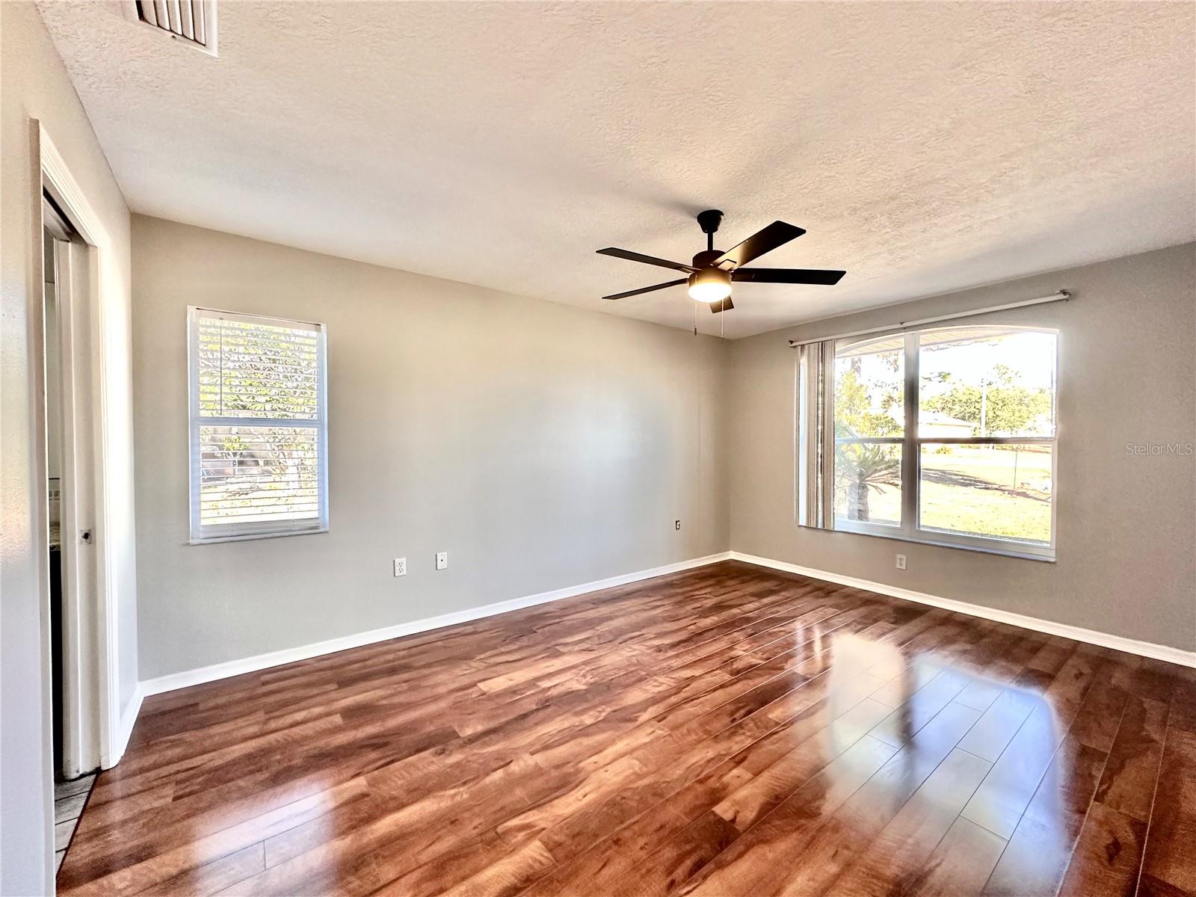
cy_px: 448
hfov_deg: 102.1
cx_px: 598
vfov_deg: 85.7
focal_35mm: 14
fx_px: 484
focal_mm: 2.22
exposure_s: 1/99
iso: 250
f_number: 2.2
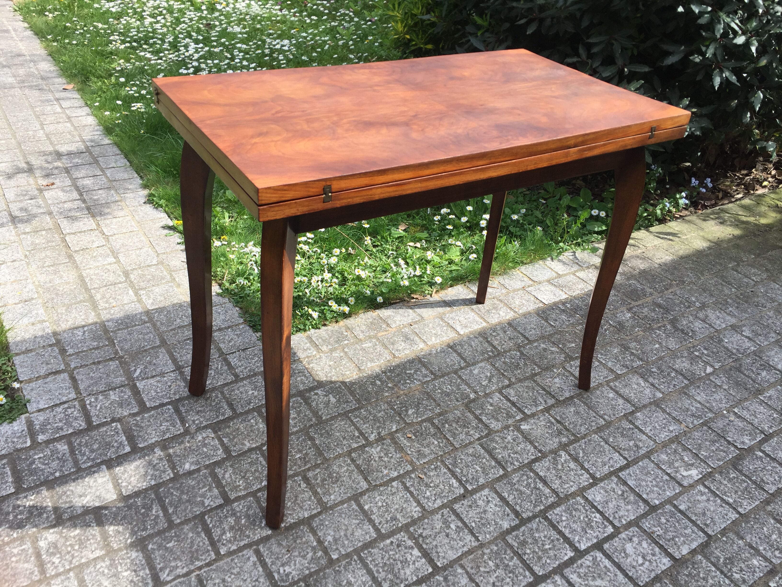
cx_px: 391
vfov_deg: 48.2
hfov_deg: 61.7
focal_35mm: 29
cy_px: 294
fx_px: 655
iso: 32
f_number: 2.2
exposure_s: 1/465
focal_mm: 4.15
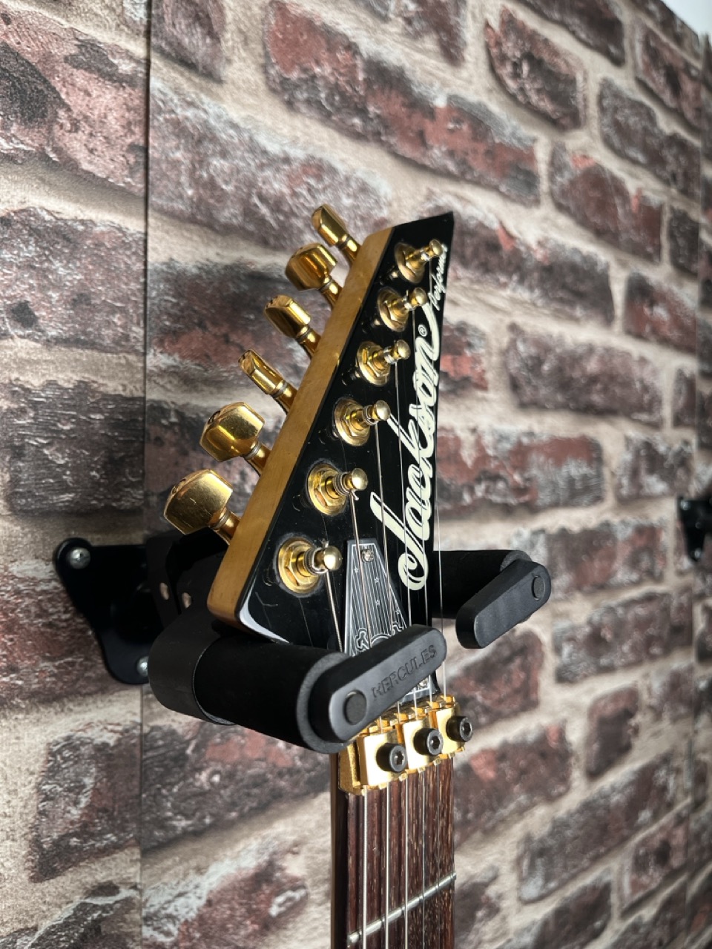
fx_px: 713
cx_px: 356
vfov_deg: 67.3
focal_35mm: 26
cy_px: 474
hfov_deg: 53.1
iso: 64
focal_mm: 5.1
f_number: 1.6
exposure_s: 1/122
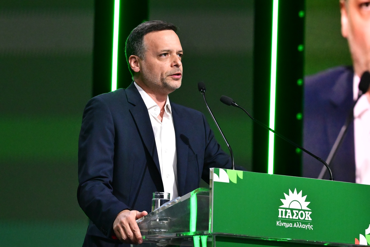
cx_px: 185
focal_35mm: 225
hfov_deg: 9.2
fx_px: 2312
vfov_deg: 6.1
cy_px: 124
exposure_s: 1/400
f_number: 5.6
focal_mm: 150
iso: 8000
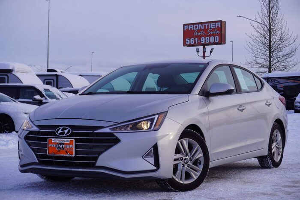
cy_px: 100
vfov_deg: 19.4
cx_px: 150
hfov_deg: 28.6
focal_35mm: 70
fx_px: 588
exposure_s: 1/100
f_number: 8
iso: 100
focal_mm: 47
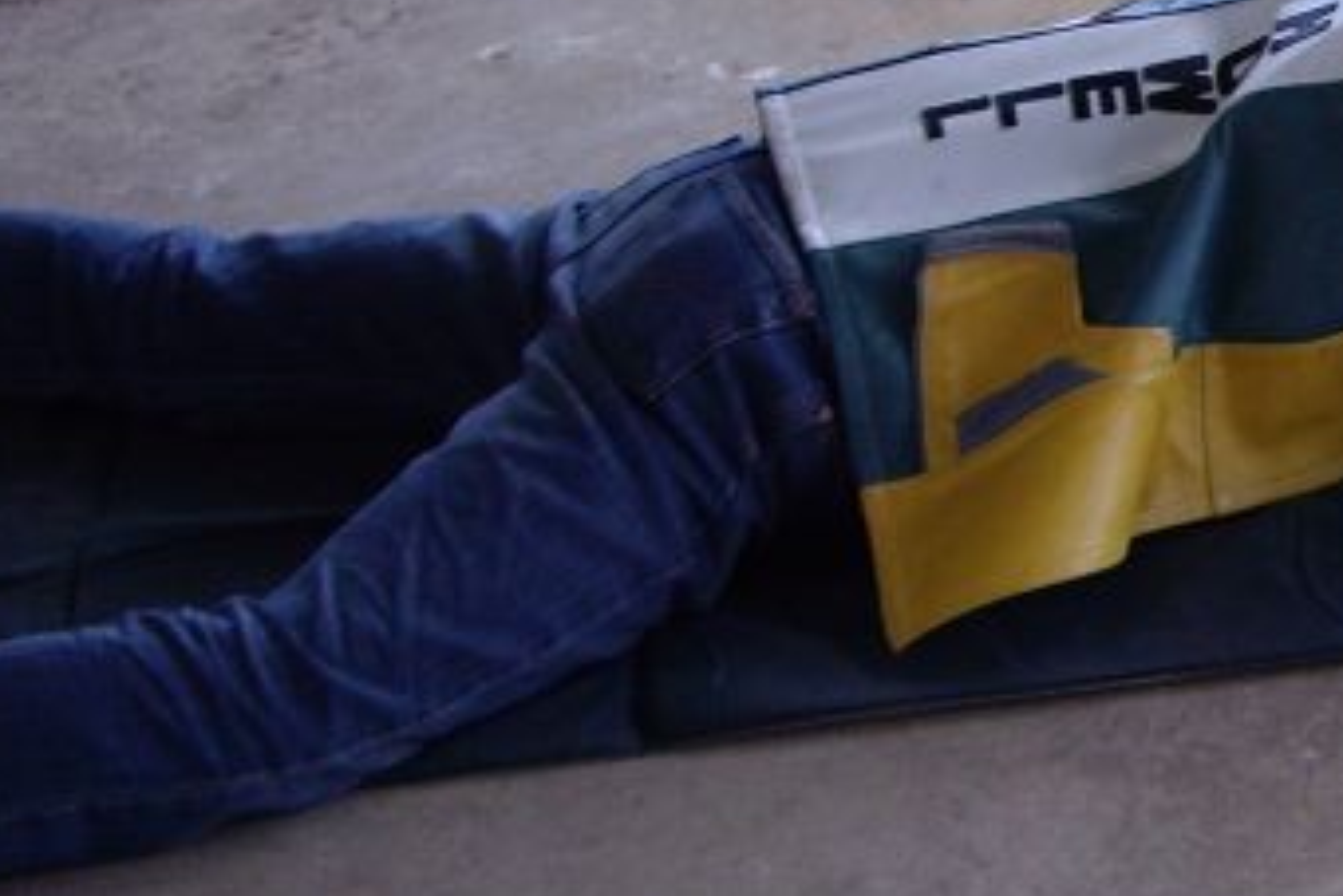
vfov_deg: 11.5
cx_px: 1655
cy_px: 253
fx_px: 4441
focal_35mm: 119
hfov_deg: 16.4
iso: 64
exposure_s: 1/125
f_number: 2.7
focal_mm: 6.2
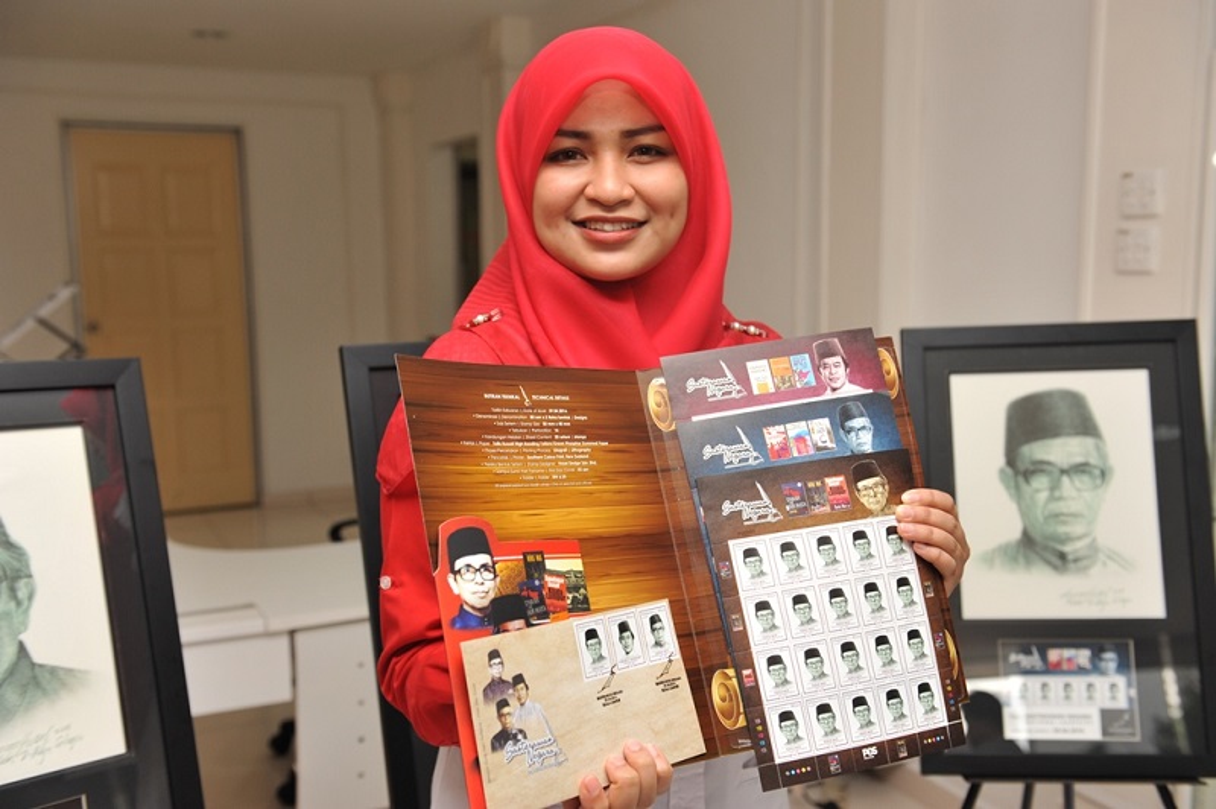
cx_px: 608
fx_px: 1282
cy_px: 404
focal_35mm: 38
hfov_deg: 50.7
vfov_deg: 35.0
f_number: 4.5
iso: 800
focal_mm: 38
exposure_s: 1/200
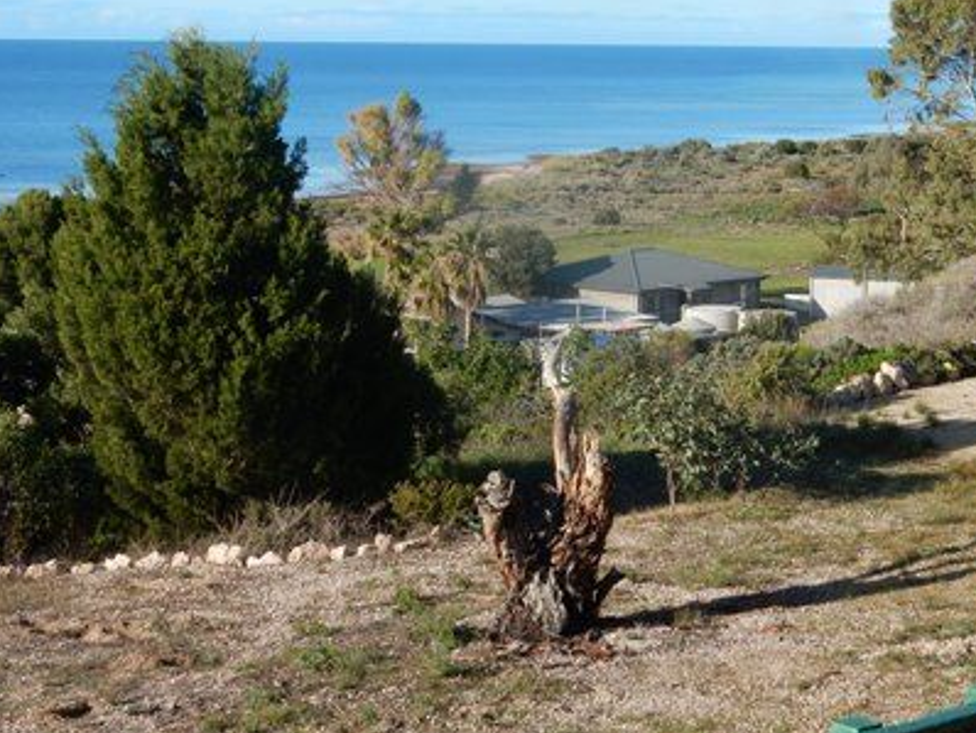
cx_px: 581
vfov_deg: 17.9
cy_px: 223
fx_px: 2313
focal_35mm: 82
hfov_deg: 23.8
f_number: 4.5
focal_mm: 9
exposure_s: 1/800
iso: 125
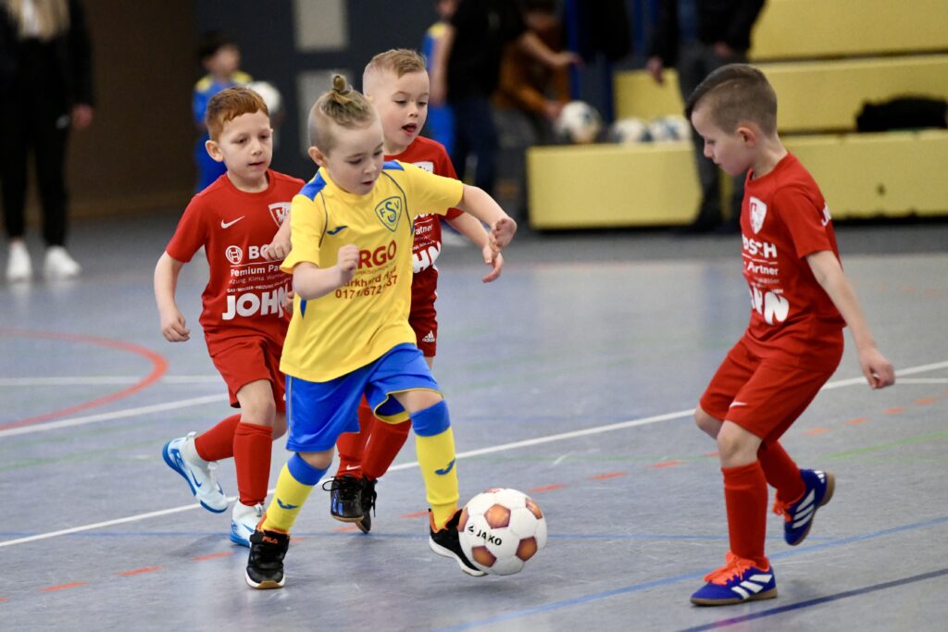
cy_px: 316
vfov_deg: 7.6
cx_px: 474
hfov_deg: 11.4
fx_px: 4740
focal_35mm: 180
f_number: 2.8
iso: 8000
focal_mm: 180
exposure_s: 1/1250
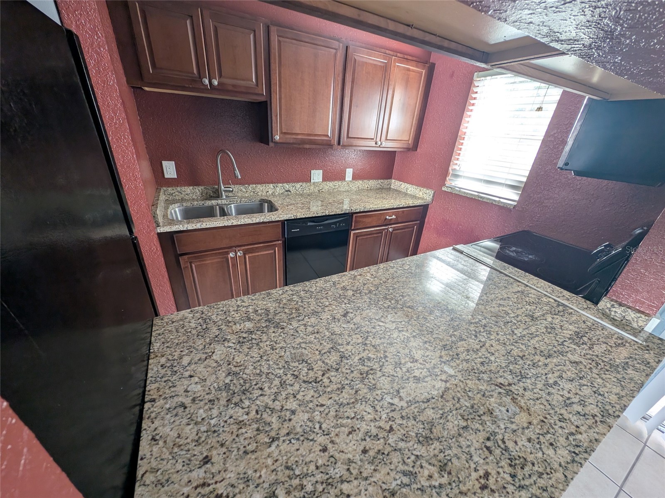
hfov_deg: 110.5
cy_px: 249
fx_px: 231
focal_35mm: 12
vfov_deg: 94.5
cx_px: 332
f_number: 1.95
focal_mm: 2.23
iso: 58
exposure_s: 1/29.6
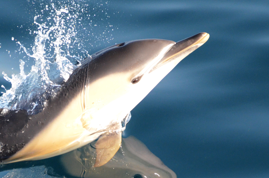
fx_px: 2899
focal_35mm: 389
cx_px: 79
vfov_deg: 3.5
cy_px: 129
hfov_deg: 5.3
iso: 3200
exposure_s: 1/3200
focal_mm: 155
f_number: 5.6
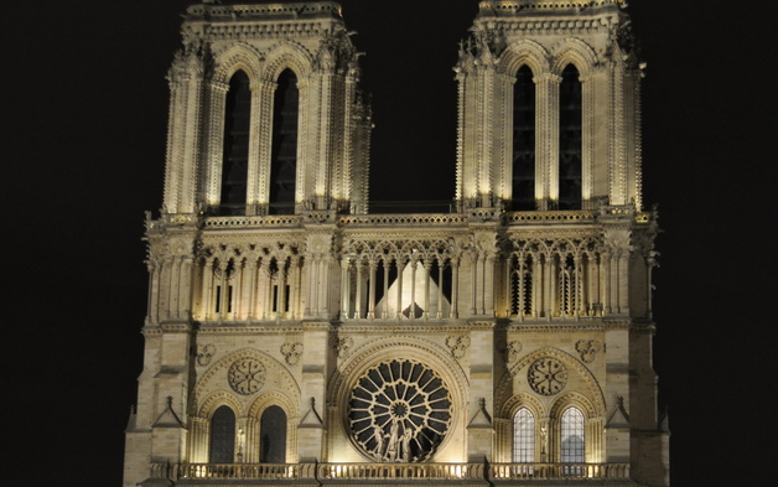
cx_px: 390
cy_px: 380
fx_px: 1485
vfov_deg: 18.5
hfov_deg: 29.4
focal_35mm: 70
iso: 800
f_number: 5.6
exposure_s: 1/6
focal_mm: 30
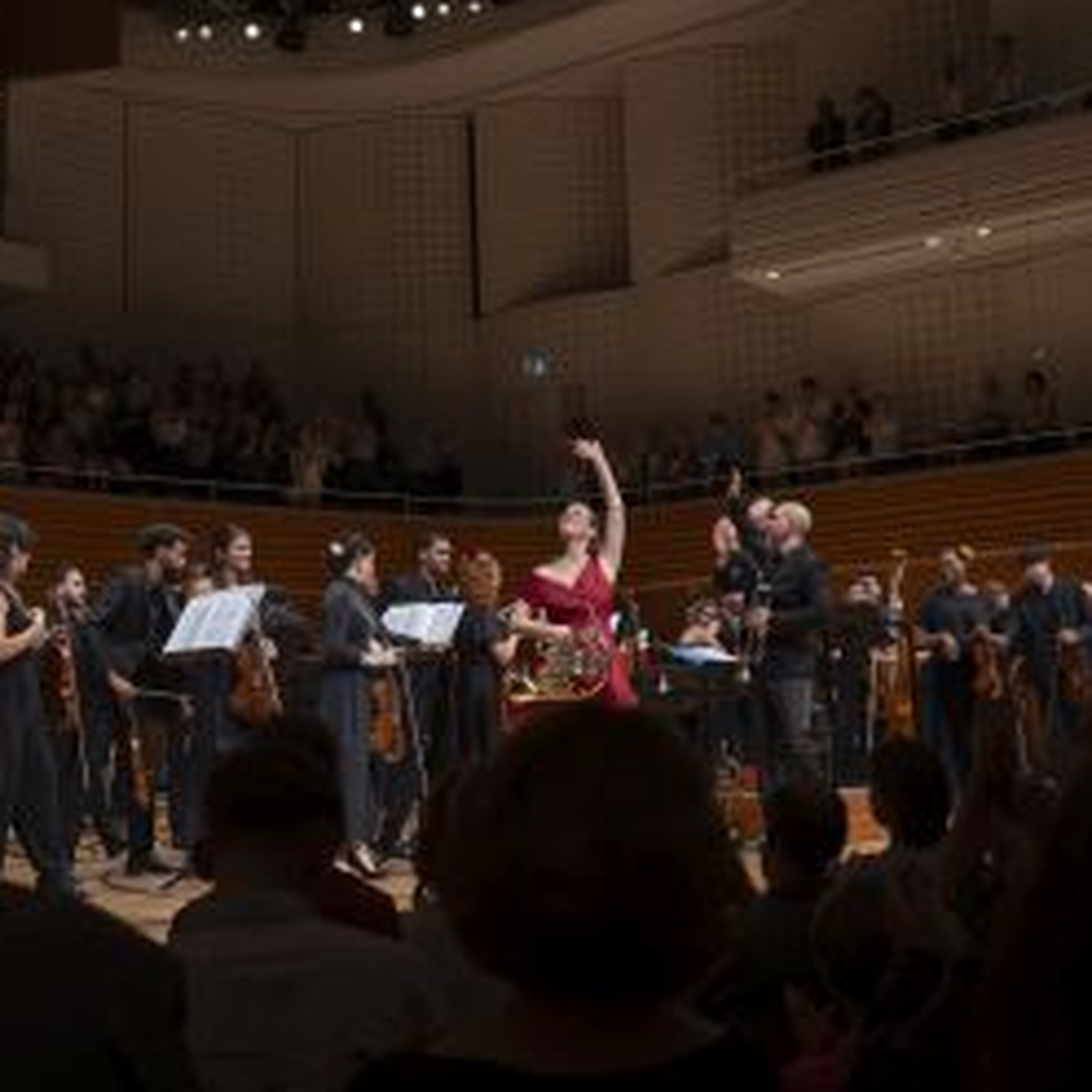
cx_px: 568
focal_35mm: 48
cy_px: 513
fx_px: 1713
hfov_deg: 35.4
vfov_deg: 35.3
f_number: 5
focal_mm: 35
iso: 1600
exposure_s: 1/160
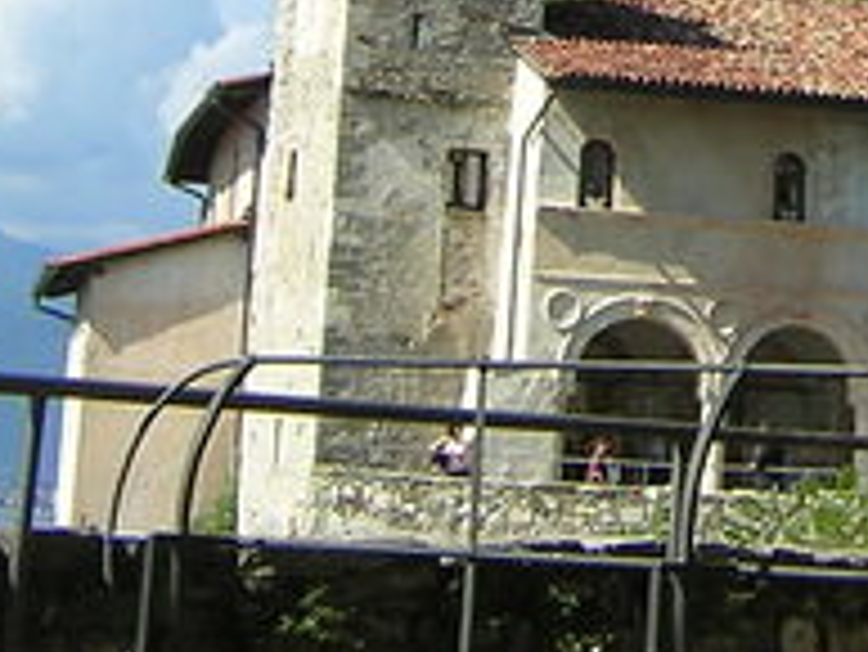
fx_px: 2810
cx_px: 1066
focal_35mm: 112
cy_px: -216
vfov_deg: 12.8
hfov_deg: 16.7
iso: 100
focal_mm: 4.7
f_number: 5.2
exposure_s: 1/276
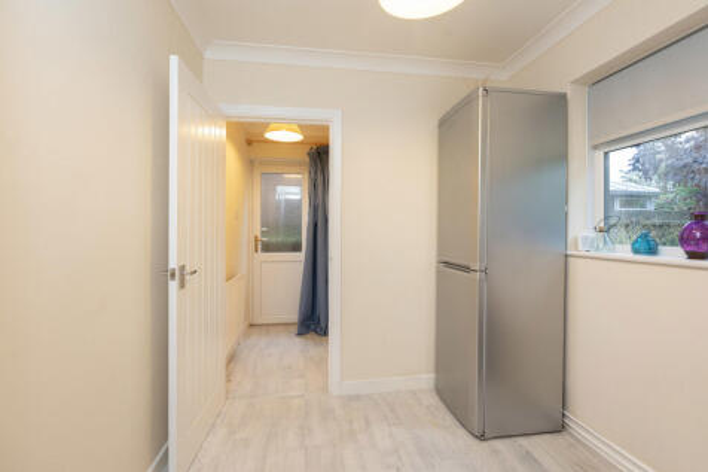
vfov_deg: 73.7
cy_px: 236
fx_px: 315
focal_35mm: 16
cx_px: 354
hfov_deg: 96.8
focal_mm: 16
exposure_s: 1/10
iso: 500
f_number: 7.1
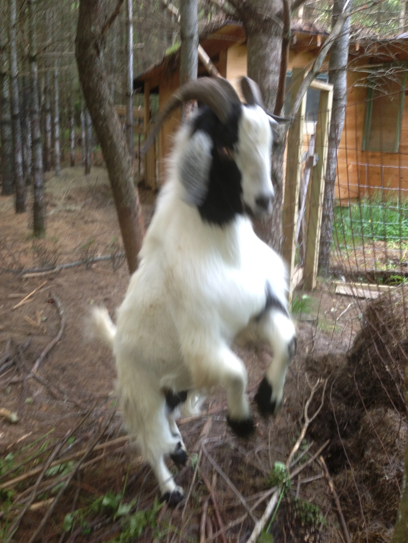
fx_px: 519
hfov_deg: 42.9
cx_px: 204
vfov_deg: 55.4
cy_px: 272
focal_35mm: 33
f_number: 2.4
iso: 64
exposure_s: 1/30
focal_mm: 4.13
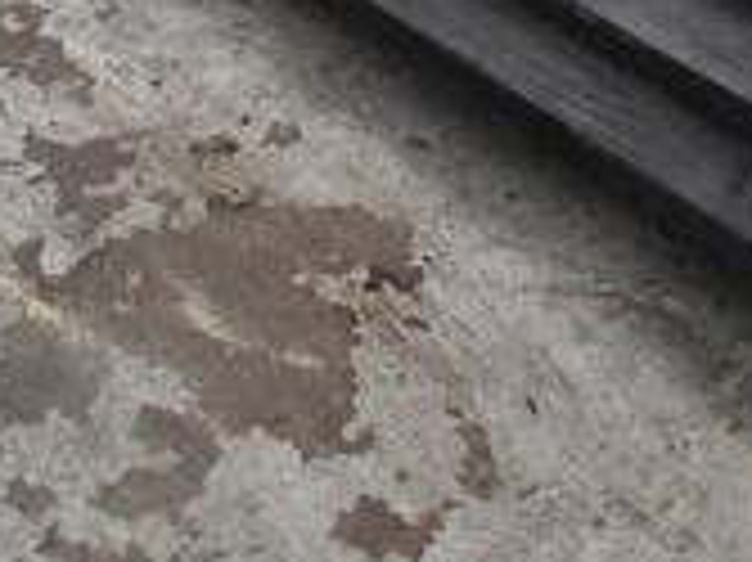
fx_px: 2062
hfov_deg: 20.7
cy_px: -324
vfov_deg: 14.3
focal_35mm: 95
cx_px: 423
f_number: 3.5
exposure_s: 1/30
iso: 3600
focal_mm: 18
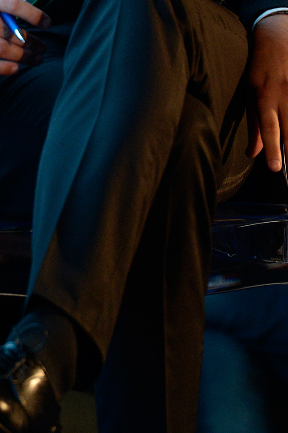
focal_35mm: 556
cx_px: 33
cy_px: -81
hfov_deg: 2.5
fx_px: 6680
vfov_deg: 3.7
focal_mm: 200
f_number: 4
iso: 2000
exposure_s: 1/160
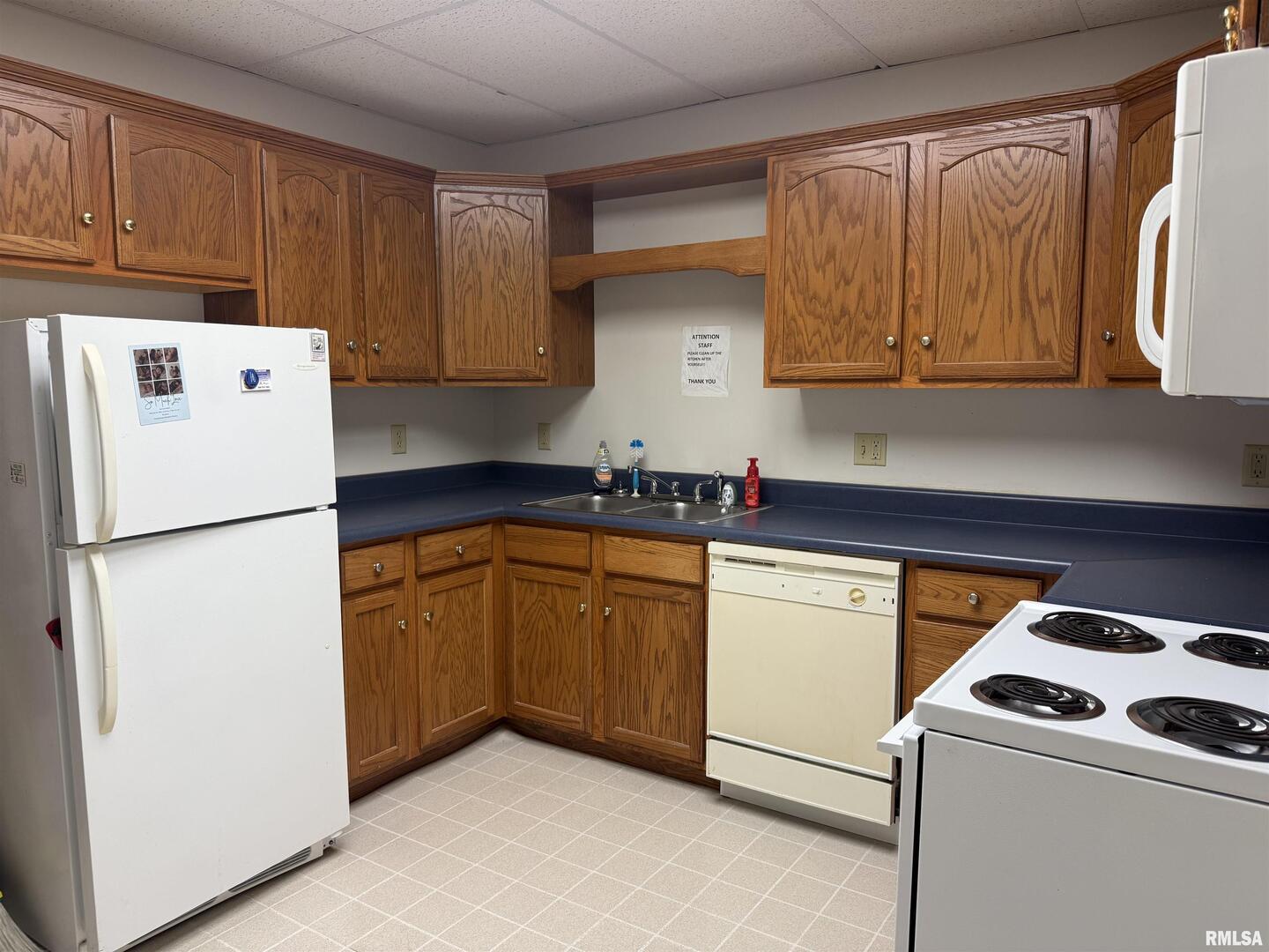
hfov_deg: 71.6
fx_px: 880
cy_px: 476
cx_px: 634
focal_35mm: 24
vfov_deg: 56.8
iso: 125
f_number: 1.78
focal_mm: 6.76
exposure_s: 1/120
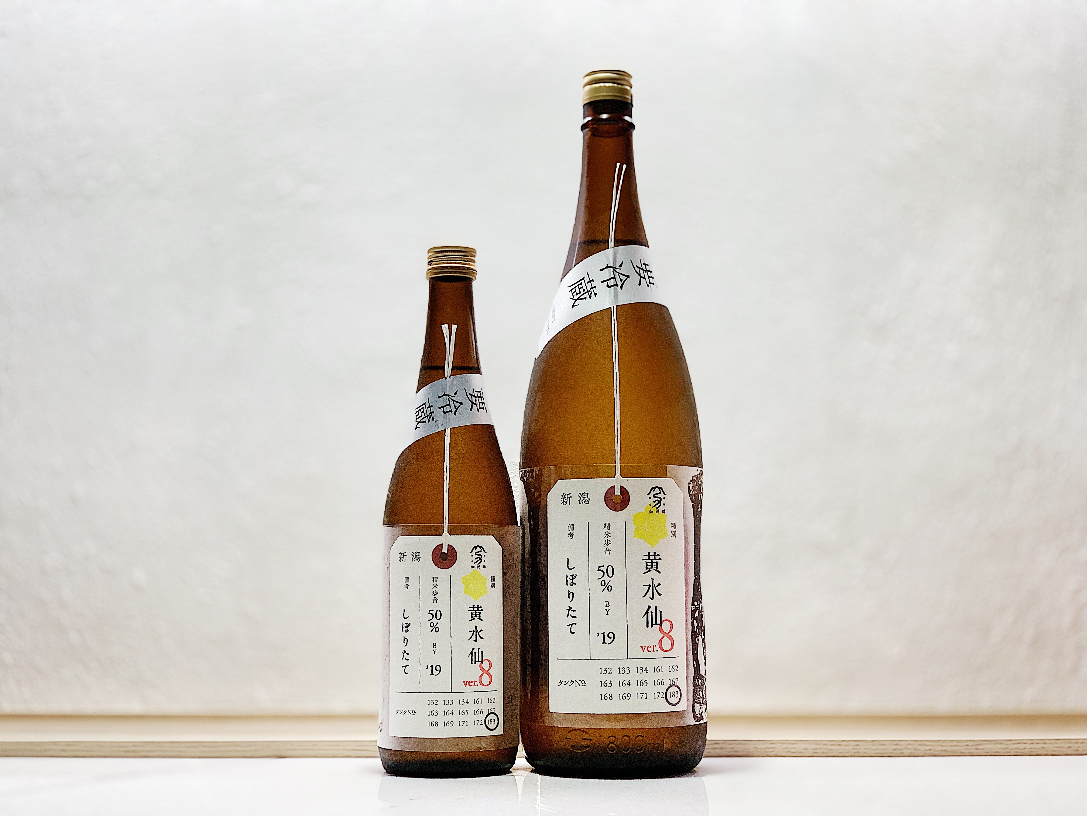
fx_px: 1633
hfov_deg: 36.8
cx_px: 544
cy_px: 408
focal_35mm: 52
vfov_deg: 28.0
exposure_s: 1/83
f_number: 2.4
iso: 125
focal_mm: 6
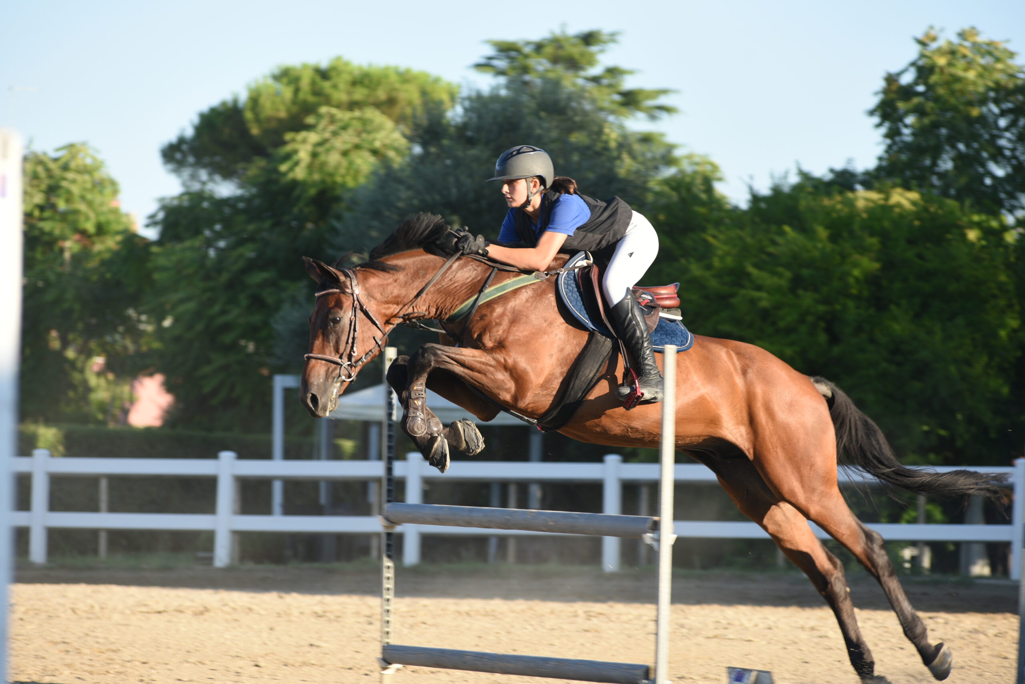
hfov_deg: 10.3
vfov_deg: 6.9
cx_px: 512
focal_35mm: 200
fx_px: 5696
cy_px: 342
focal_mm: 200
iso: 200
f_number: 5.6
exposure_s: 1/400
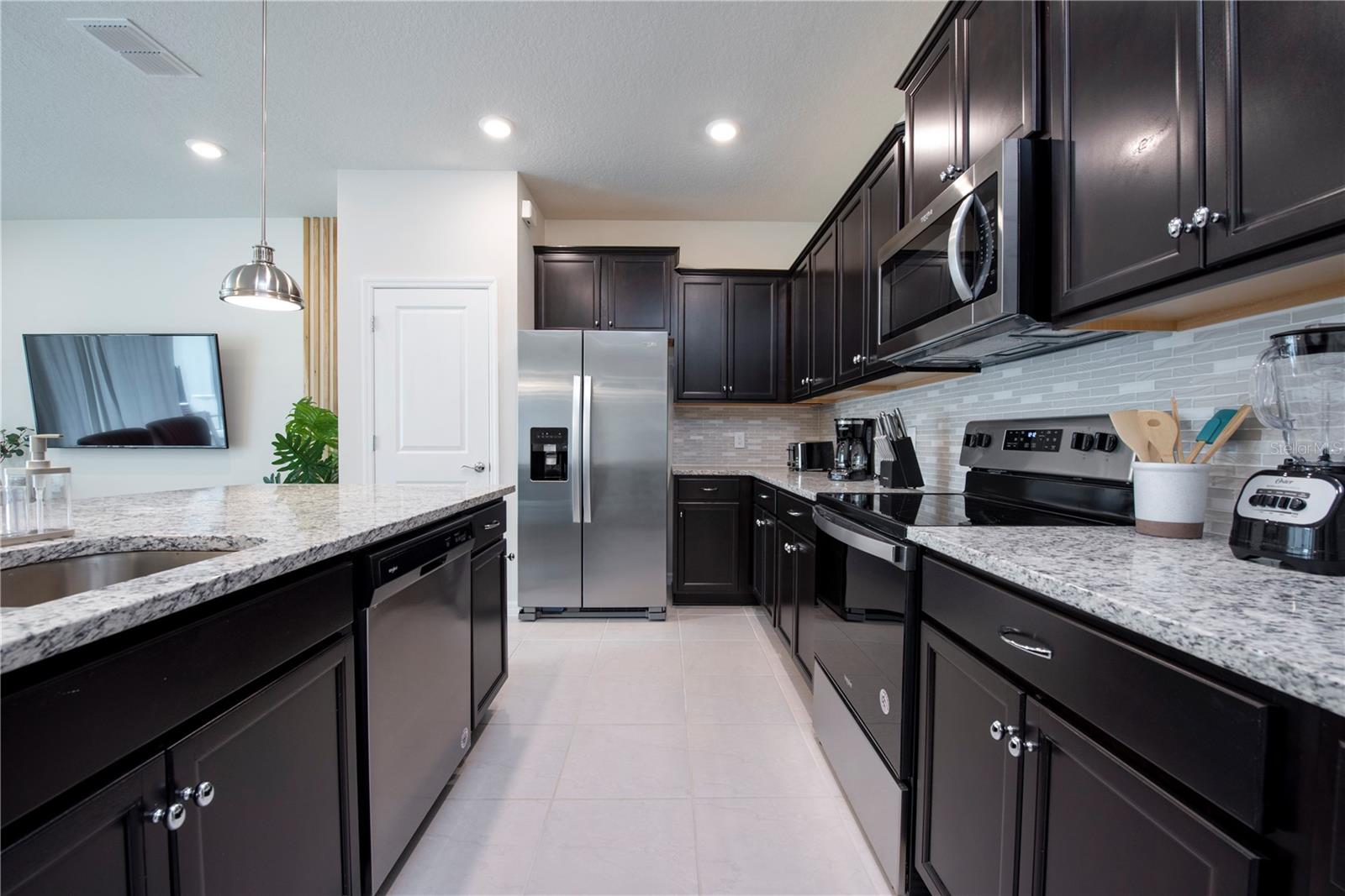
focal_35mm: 14
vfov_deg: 81.2
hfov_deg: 104.2
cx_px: 672
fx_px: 523
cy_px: 448
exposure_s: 1/6
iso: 500
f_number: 10
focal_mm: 14
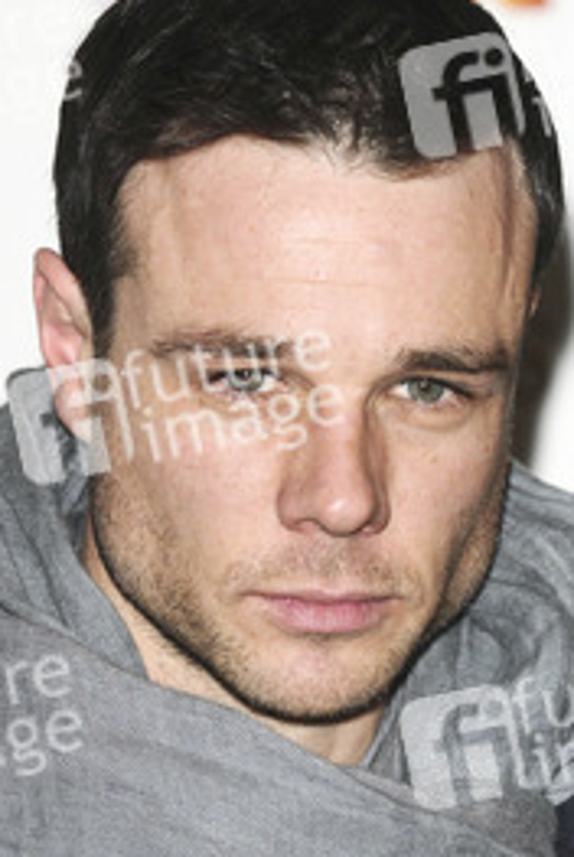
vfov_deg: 6.2
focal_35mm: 331
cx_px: 272
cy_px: 570
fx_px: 7889
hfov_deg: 4.2
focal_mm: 145
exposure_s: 1/160
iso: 320
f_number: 4.5
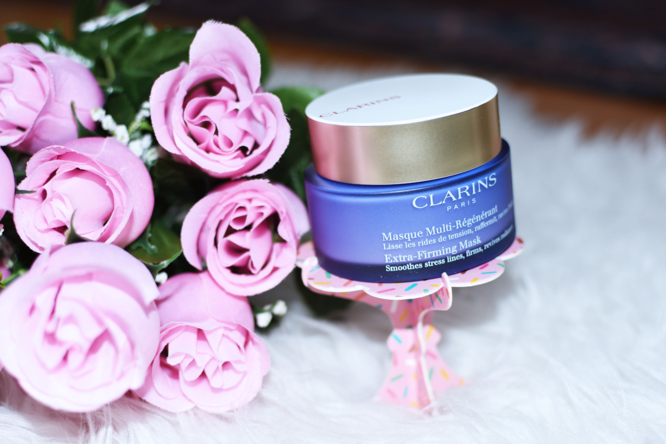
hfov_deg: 37.9
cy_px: 222
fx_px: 971
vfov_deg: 25.8
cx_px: 333
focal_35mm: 52
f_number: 2.8
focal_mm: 35
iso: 100
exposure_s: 1/60
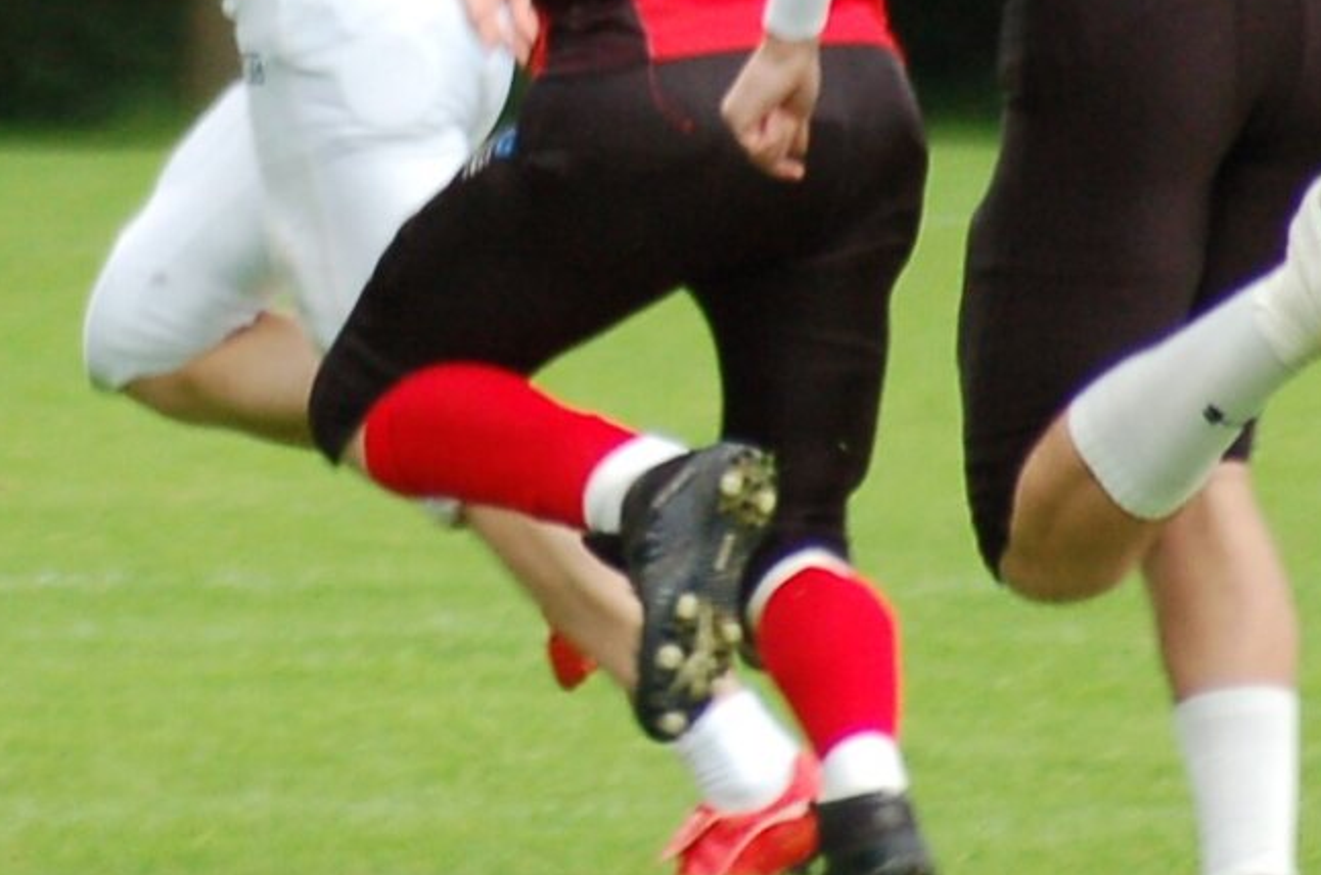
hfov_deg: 1.5
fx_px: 50501
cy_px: -14
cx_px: 491
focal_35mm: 1379
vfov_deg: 1.0
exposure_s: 1/500
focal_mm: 270
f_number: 5.6
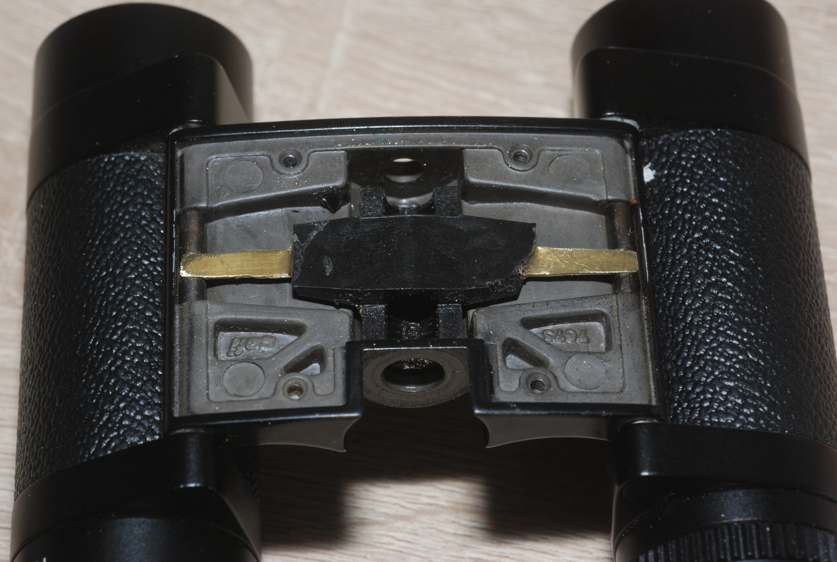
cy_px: 281
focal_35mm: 90
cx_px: 418
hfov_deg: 22.6
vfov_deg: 15.3
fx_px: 2097
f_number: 13
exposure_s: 1/60
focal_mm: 60
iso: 400
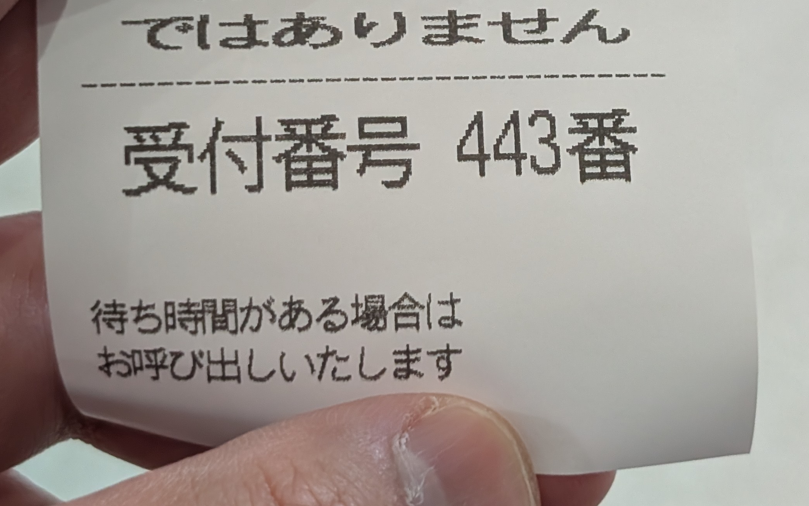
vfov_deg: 12.8
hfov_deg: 20.4
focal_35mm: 102
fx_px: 2249
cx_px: 425
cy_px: 99
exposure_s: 1/335
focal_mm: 6.9
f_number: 1.68
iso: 263
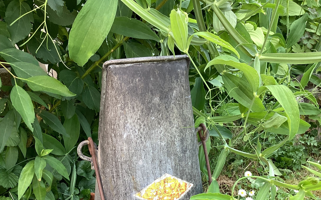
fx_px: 385
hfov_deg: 45.3
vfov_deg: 27.5
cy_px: 200
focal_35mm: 44
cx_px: 160
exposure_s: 1/100
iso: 64
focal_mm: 3.3
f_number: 2.4
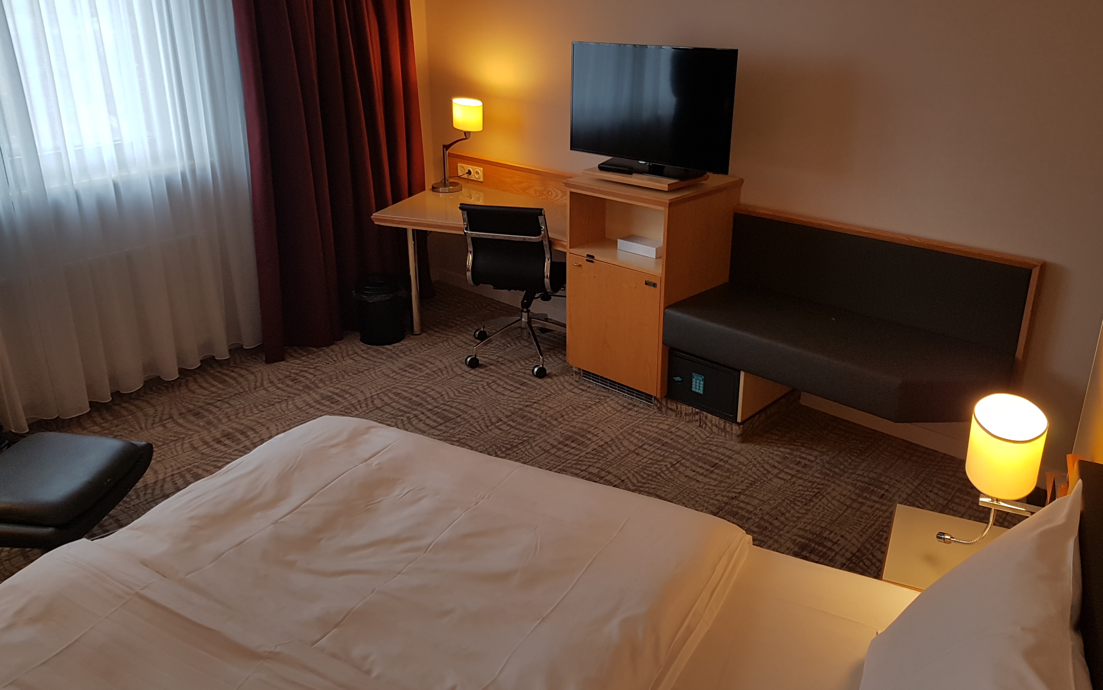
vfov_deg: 44.3
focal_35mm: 28
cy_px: 282
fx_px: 842
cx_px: 556
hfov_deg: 66.5
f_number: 1.7
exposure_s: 1/50
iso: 80
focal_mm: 4.2
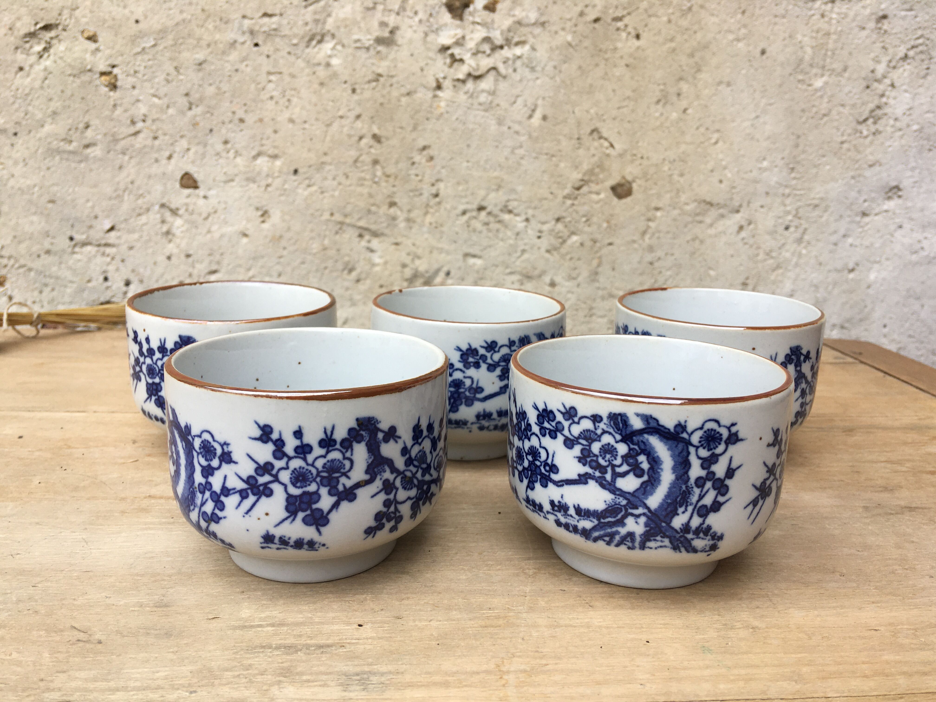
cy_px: 351
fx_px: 784
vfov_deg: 48.2
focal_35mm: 29
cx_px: 468
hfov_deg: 61.7
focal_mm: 4.15
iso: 25
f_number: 2.2
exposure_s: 1/296
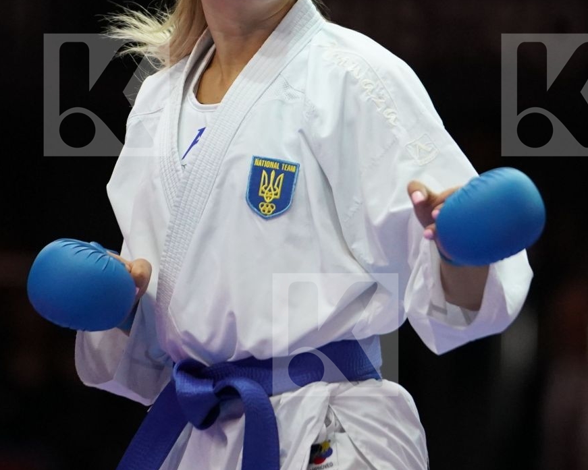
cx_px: 336
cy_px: 95
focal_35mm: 582
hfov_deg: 3.3
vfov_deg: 2.7
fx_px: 10129
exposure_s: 1/1000
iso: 3200
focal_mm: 200
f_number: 2.8
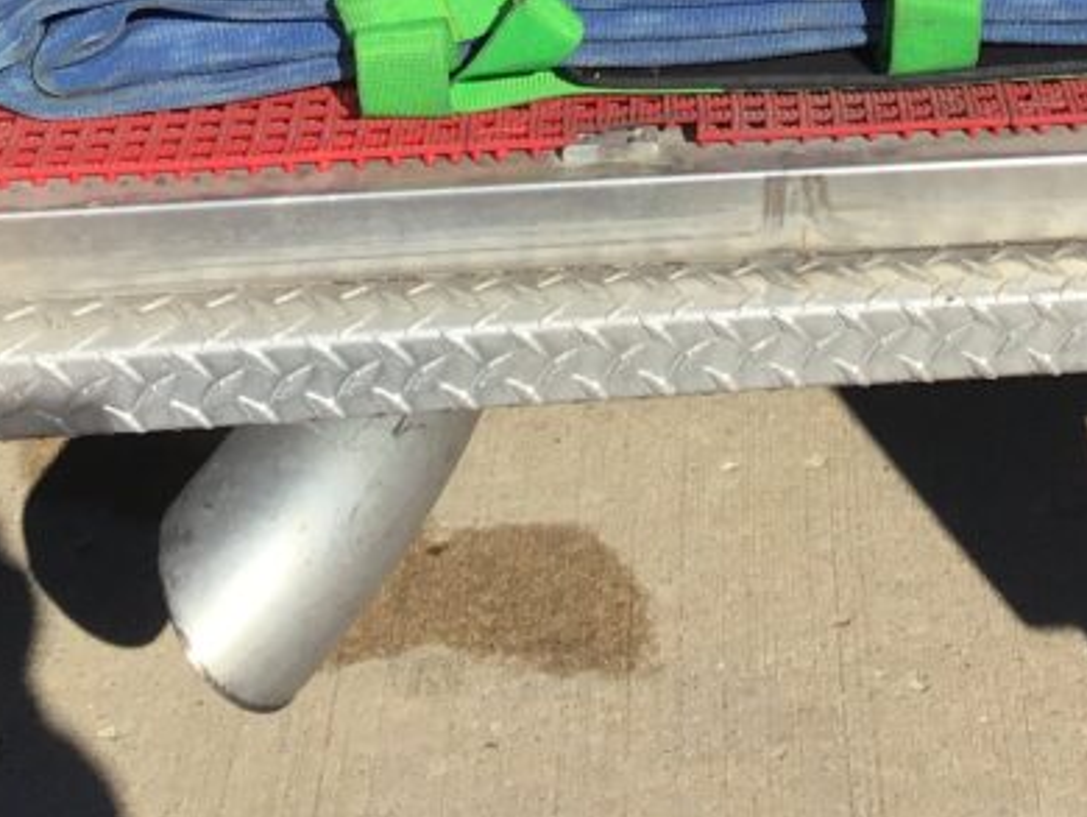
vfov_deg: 15.0
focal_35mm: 93
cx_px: 897
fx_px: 2922
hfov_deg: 20.8
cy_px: -343
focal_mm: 3.3
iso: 25
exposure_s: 1/1335
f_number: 2.4
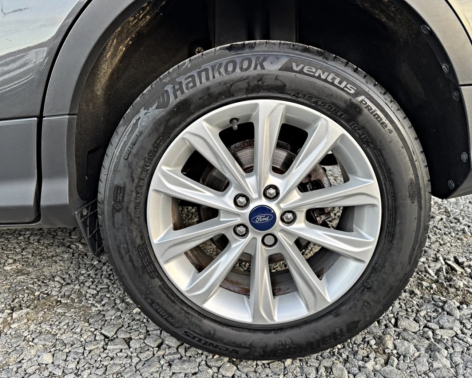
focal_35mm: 26
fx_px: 363
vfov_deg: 54.9
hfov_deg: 66.0
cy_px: 190
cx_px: 243
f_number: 1.78
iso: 200
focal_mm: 6.76
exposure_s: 1/121
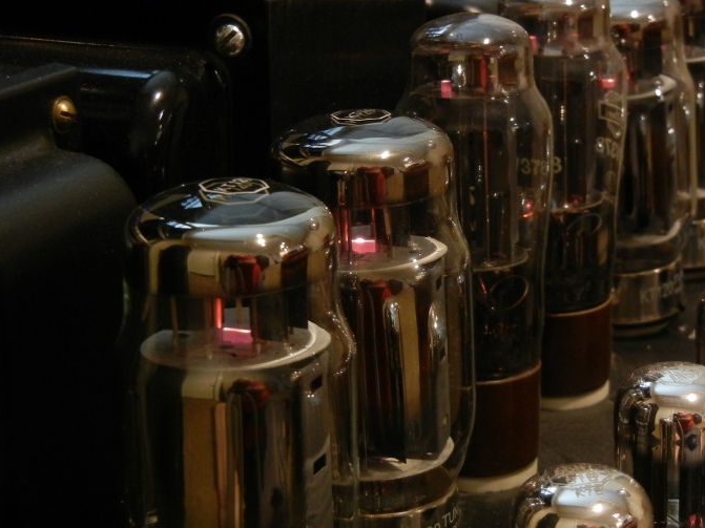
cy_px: 276
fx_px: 1833
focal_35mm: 90
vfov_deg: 16.4
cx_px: 433
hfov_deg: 21.7
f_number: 4
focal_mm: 10.6
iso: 400
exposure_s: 1/2.5
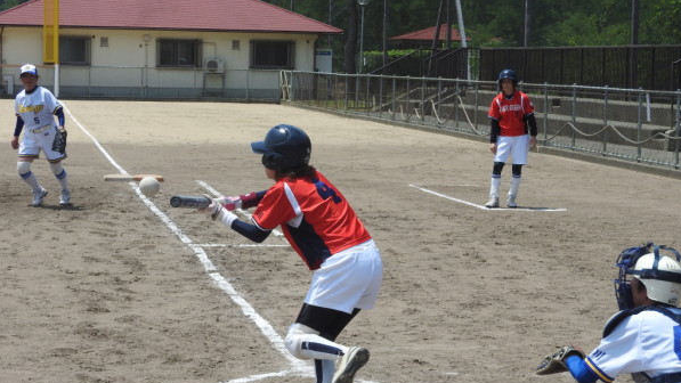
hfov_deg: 18.6
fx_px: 2077
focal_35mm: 115
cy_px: 245
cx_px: 341
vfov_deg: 10.5
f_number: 4.8
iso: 100
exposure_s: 1/800
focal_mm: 18.8
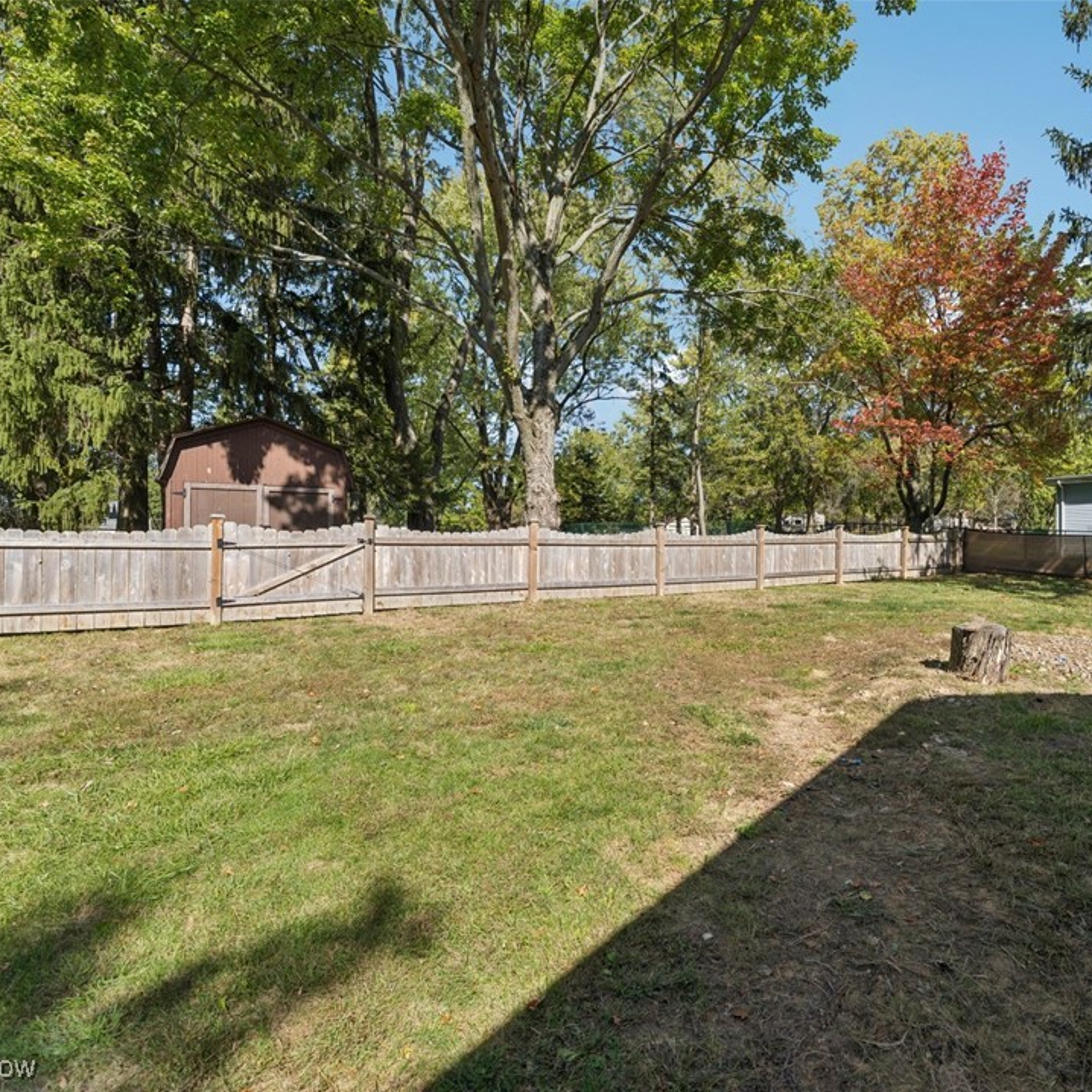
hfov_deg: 78.3
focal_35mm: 18
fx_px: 642
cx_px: 719
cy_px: 548
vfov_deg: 80.7
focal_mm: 14
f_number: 8
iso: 200
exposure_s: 1/400
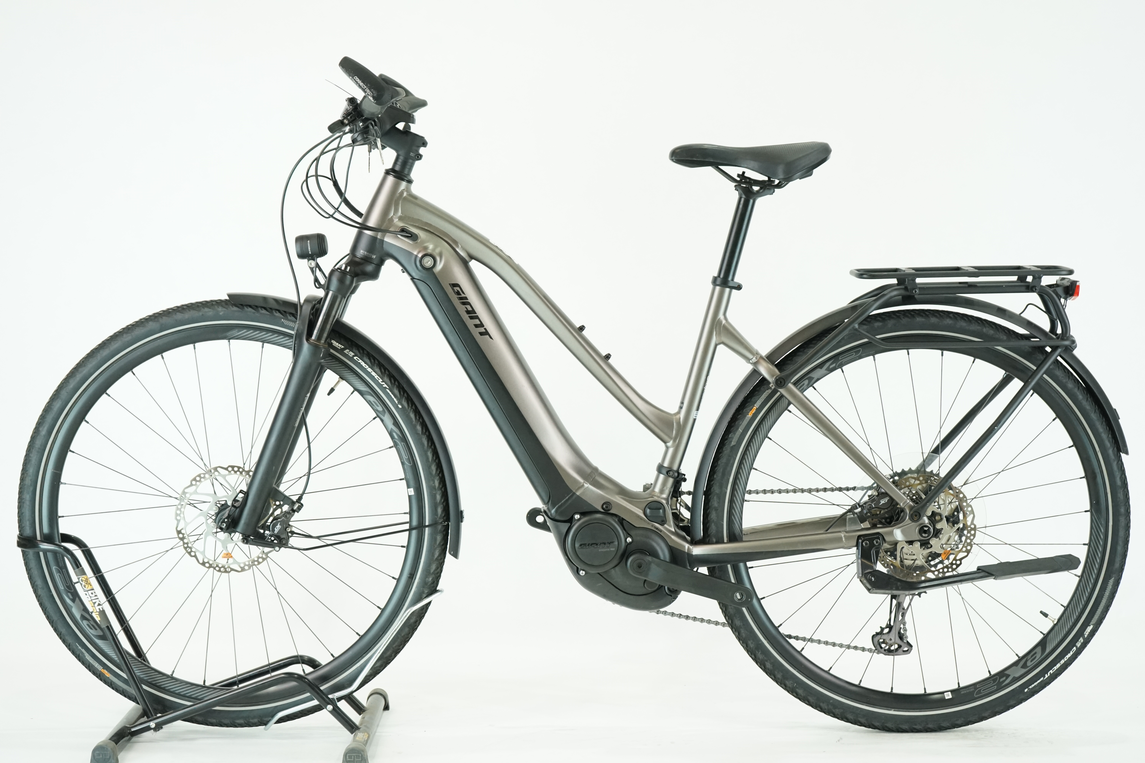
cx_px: 572
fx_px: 2067
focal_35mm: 65
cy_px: 382
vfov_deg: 20.9
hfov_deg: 31.0
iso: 2500
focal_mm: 65
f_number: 5.6
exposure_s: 1/200
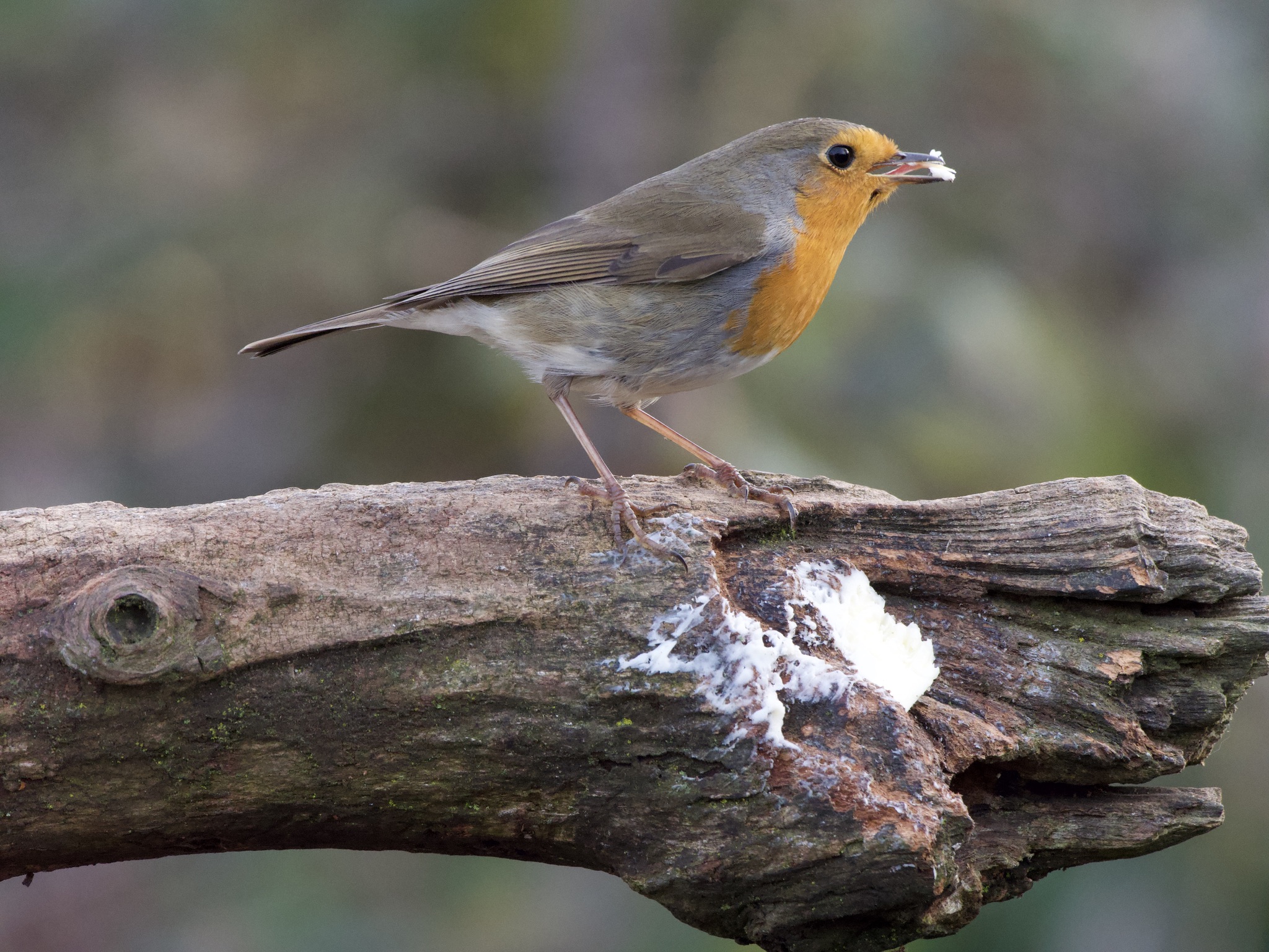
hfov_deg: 2.5
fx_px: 29327
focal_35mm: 800
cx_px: 634
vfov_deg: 1.9
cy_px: 476
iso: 2500
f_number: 8
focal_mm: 400
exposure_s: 1/250
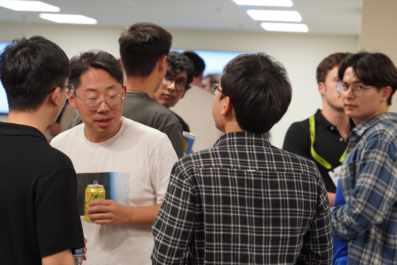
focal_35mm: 118
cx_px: 199
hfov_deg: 17.4
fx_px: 1296
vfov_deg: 11.7
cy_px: 136
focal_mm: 75
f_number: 4
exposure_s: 1/160
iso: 1600
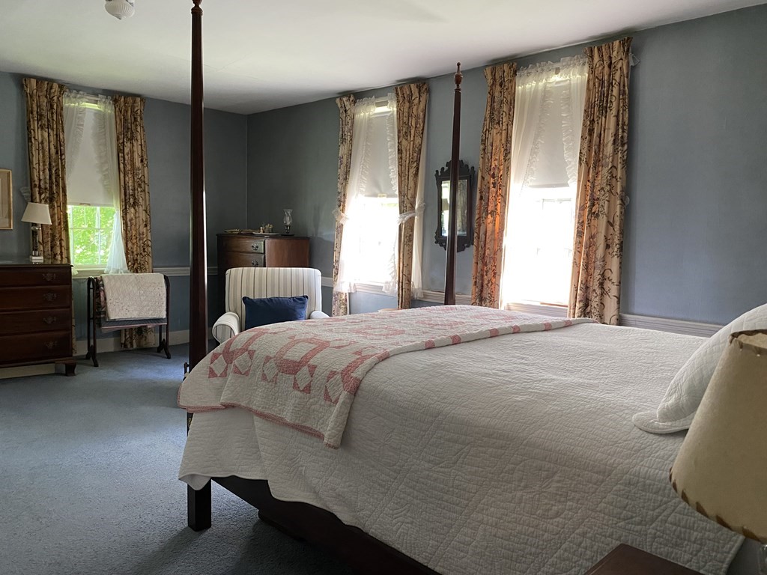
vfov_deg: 53.1
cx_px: 384
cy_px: 288
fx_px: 576
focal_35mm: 26
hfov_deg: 67.3
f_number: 1.8
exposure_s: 1/60
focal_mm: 4.25
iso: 250
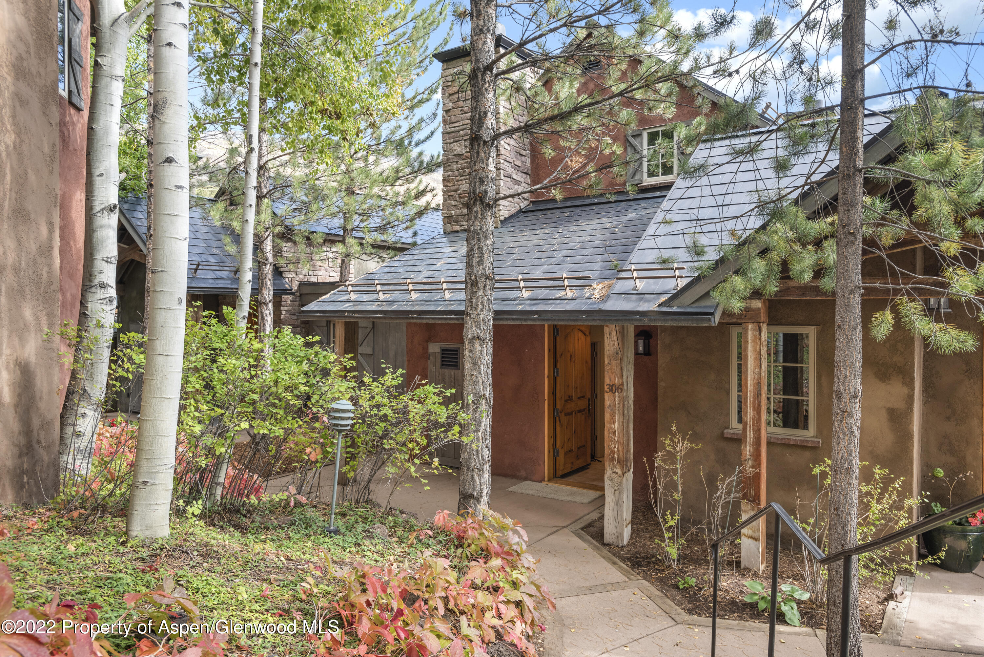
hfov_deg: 71.5
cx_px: 492
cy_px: 328
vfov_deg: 51.3
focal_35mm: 25
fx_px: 683
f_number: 7.1
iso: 500
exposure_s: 1/20
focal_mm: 25
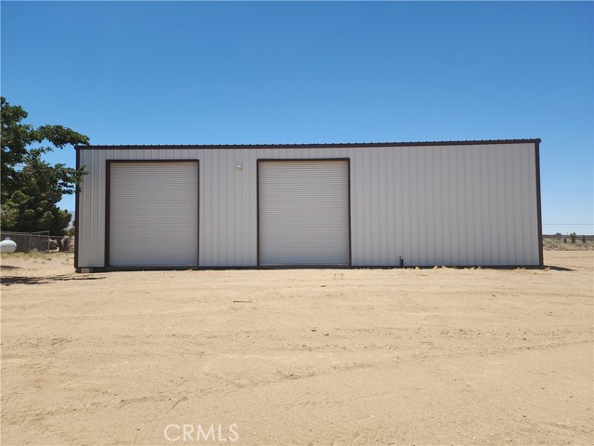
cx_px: 297
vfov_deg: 58.9
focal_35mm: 23
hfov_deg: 73.9
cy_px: 223
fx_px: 395
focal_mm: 6.4
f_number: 1.8
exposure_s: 1/1343
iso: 12
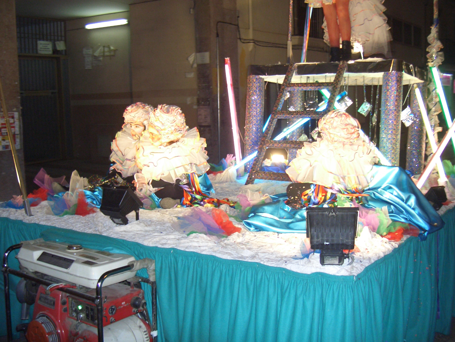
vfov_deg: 36.8
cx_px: 228
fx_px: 513
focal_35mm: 39
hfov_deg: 47.9
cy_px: 171
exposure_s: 1/60
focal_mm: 8
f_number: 2.8
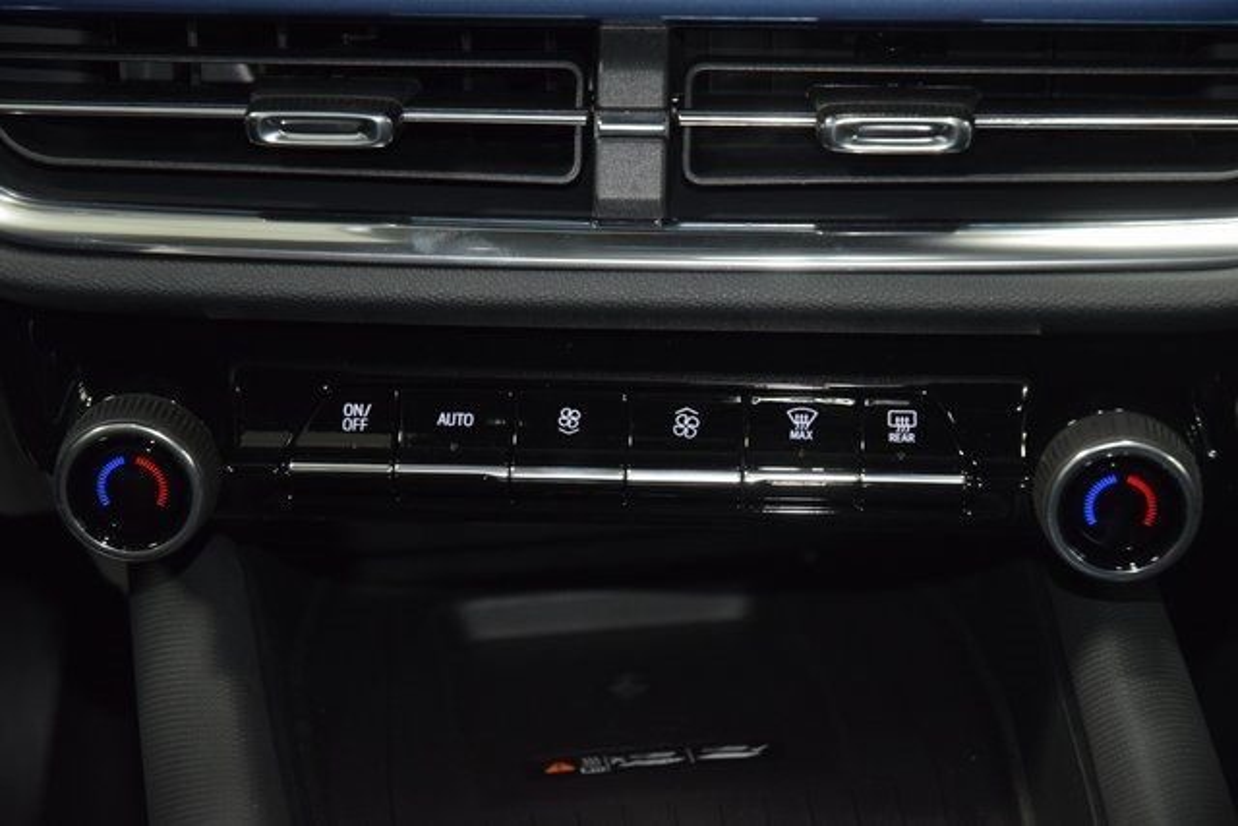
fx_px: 3611
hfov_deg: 19.5
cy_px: 413
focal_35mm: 105
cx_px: 619
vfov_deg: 13.0
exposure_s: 1/40
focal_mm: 70
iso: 1800
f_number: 4.5
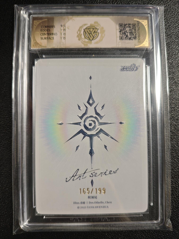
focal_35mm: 26
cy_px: 120
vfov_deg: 67.3
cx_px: 90
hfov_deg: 53.1
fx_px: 179
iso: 320
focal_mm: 4.94
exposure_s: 1/100
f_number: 1.5
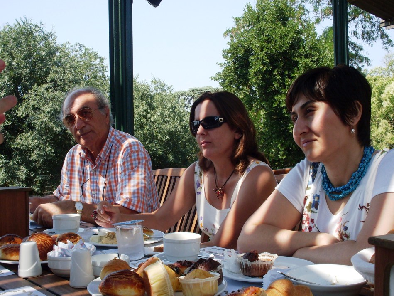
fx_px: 467
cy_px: 155
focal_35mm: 41
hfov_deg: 45.8
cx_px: 193
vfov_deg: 35.1
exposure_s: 1/90
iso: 80
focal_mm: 6.3
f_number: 8.4
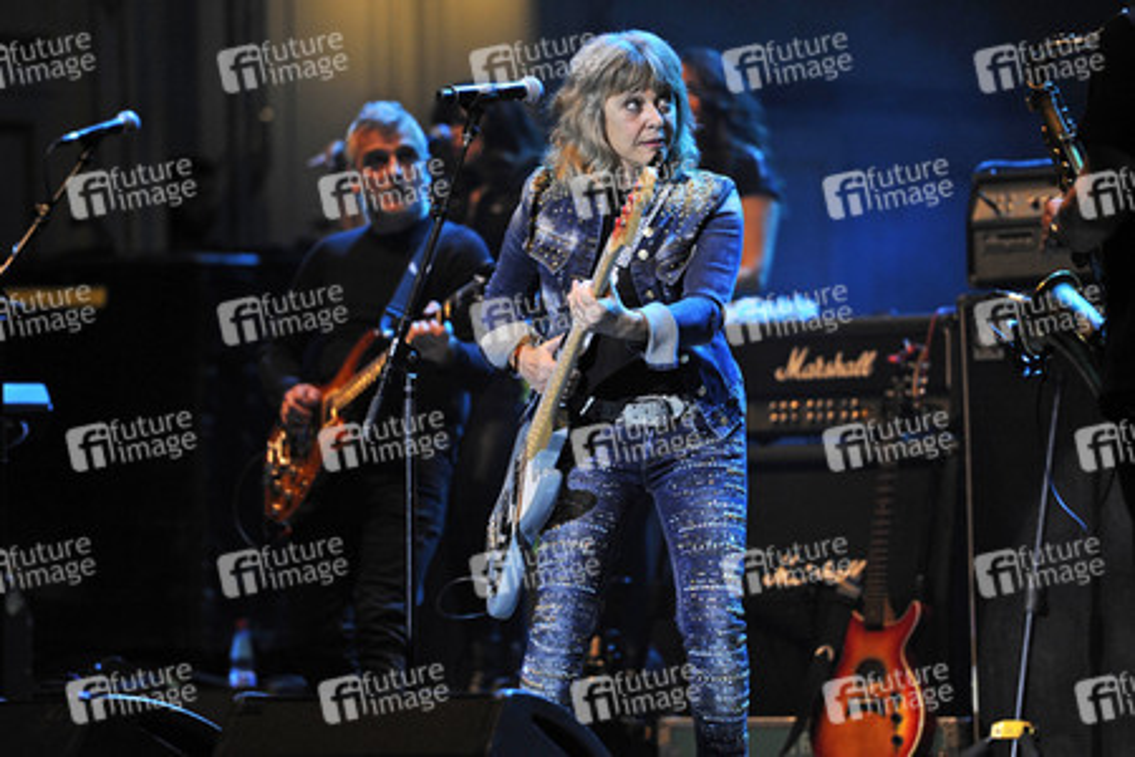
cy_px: 378
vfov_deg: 6.9
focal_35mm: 200
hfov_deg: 10.3
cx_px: 568
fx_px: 6305
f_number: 2.8
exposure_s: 1/200
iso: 1600
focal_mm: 200
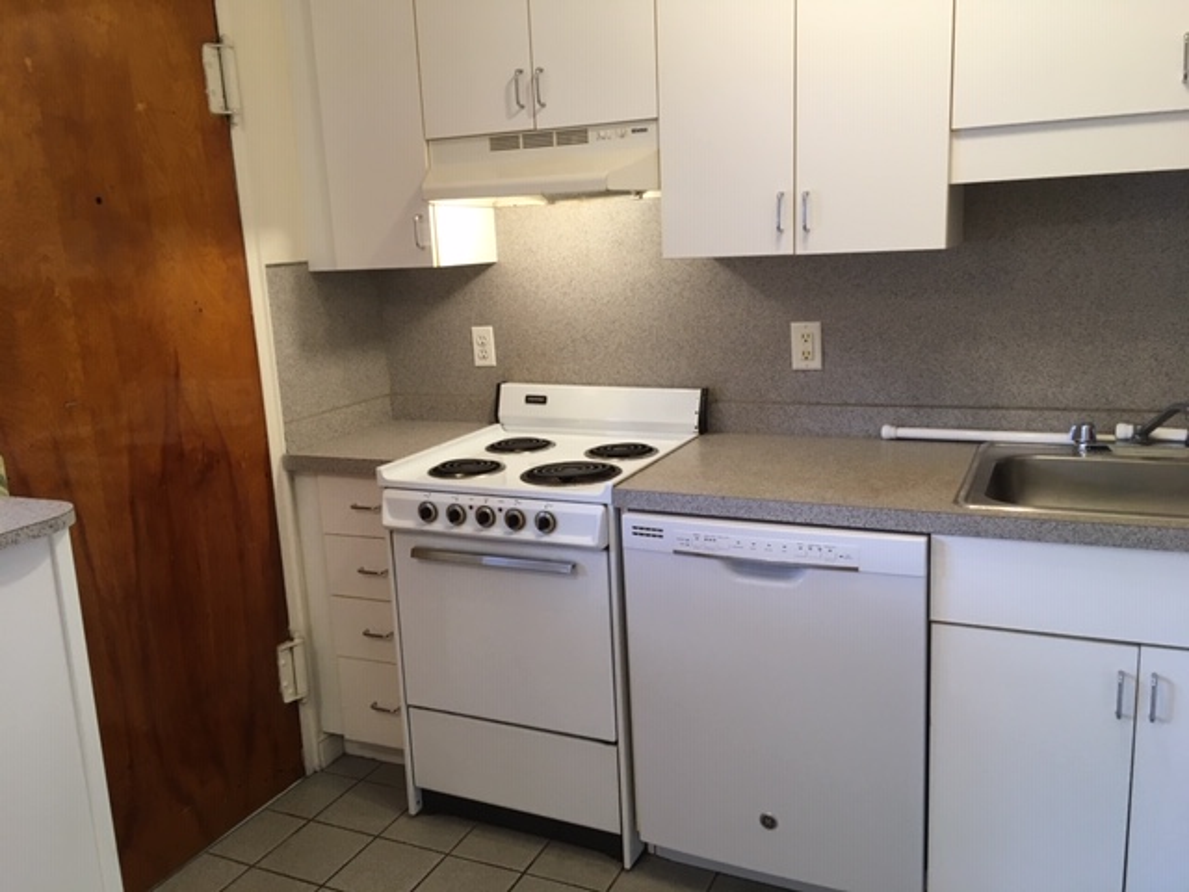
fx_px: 996
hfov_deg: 61.7
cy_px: 446
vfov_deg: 48.2
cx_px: 594
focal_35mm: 29
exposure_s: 1/30
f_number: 2.2
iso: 40
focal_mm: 4.15
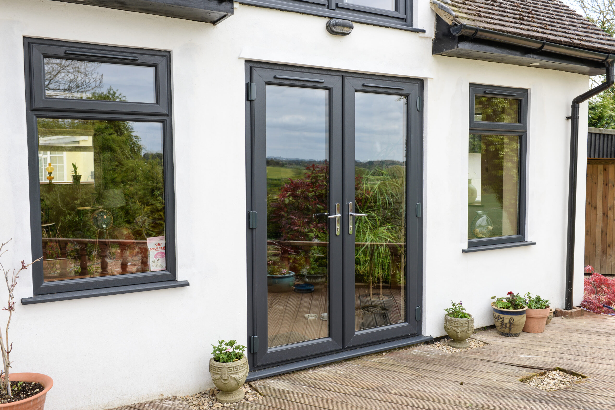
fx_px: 547
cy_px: 205
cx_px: 308
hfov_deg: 58.7
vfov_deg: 41.2
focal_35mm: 32
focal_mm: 32
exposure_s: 1/125
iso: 200
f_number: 8
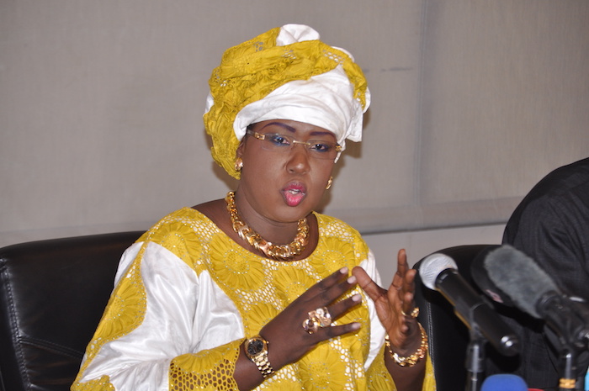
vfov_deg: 11.7
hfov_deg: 17.5
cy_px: 196
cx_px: 294
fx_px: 1912
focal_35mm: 117
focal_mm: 78
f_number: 4.5
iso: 400
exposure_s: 1/80
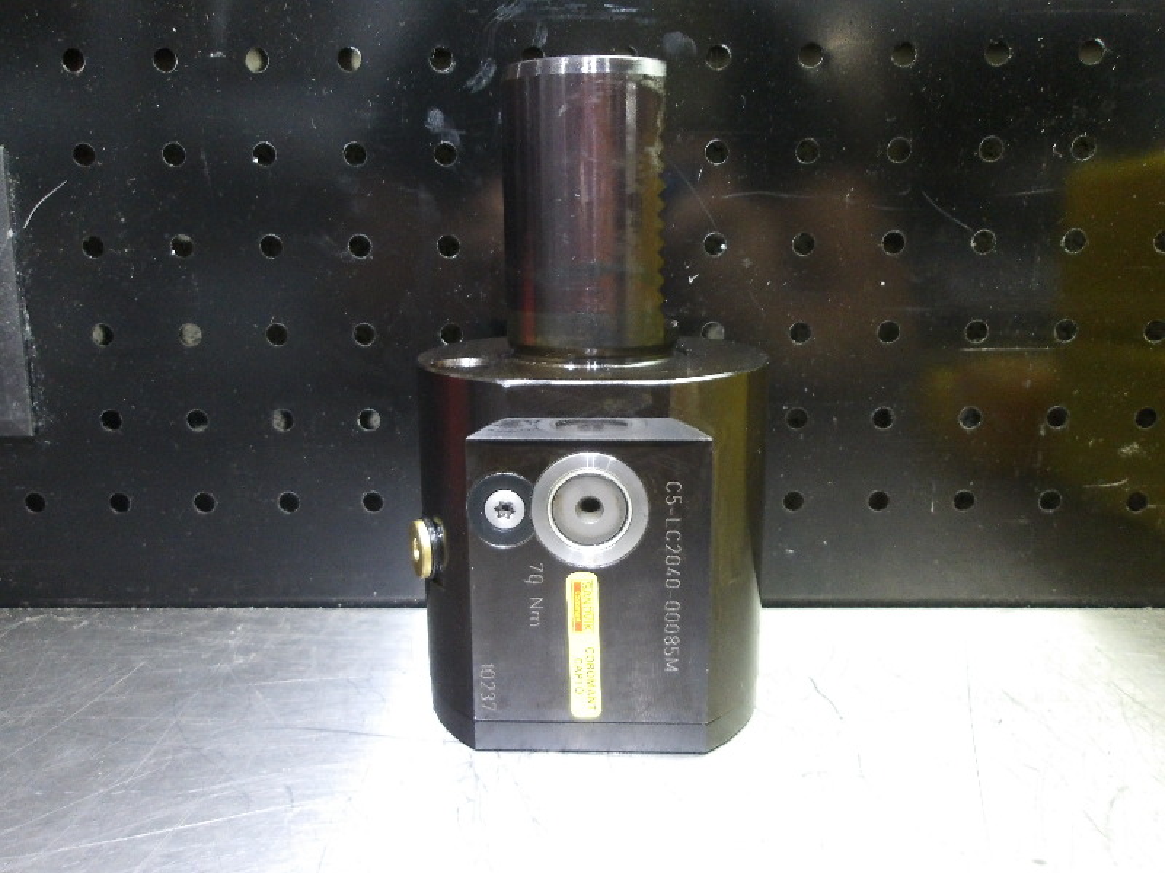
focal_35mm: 27
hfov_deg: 65.3
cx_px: 582
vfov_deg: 51.4
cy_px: 436
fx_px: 909
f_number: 3
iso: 775
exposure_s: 1/60
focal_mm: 4.9
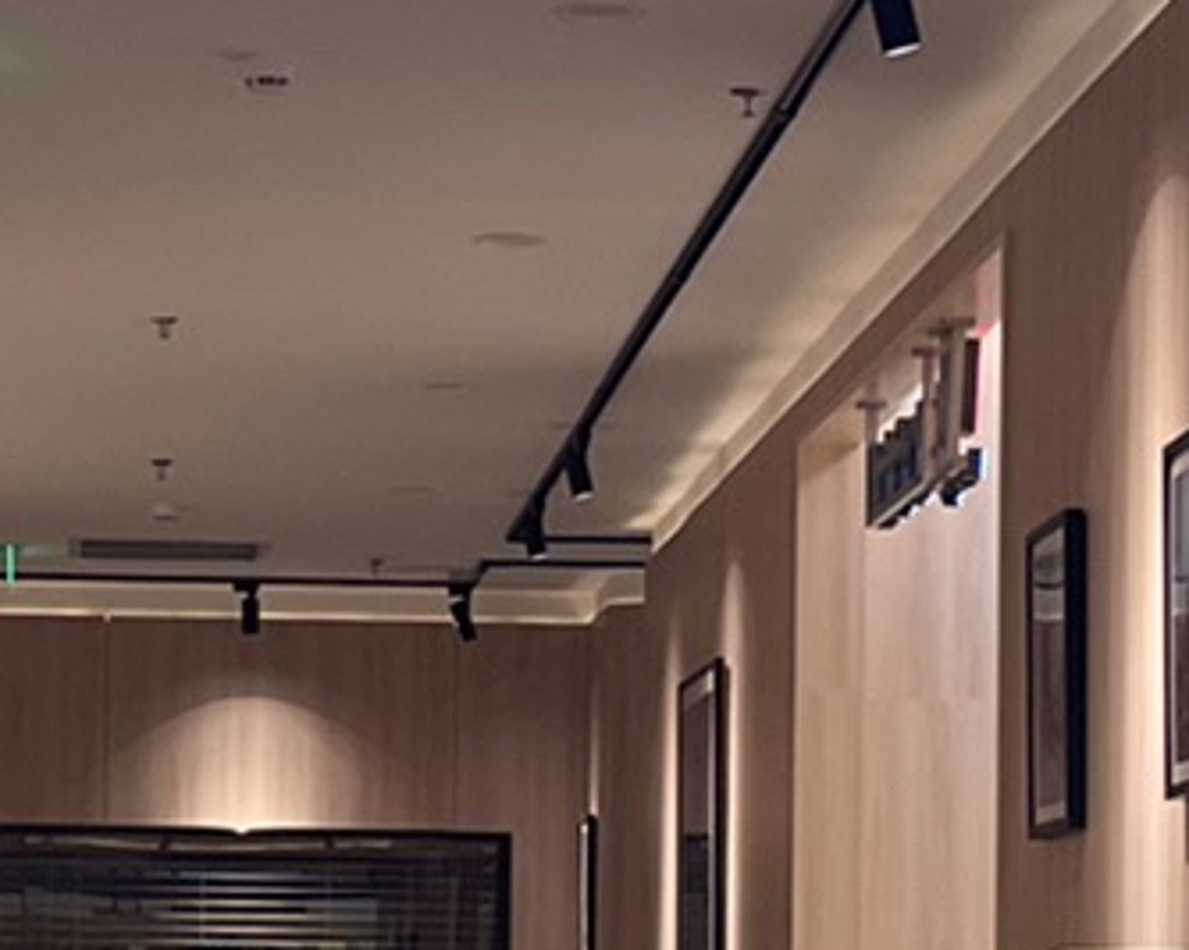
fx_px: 5347
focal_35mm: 152
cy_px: 850
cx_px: 370
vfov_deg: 10.1
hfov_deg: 12.7
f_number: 1.6
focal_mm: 4.2
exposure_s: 1/100
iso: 80
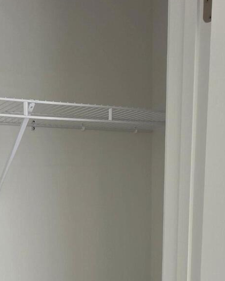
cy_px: 279
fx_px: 367
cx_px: 4
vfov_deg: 37.7
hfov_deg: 31.7
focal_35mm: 44
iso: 40
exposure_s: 1/120
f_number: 1.9
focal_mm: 2.2
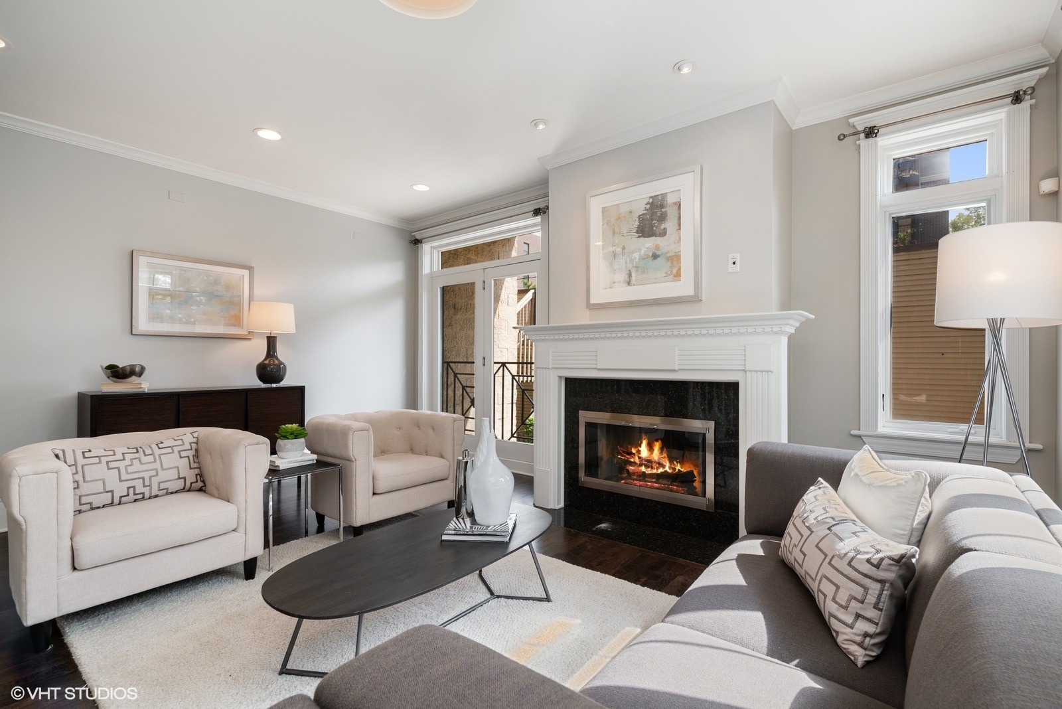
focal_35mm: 15
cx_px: 531
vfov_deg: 77.4
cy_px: 354
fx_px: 443
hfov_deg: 100.4
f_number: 8
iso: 200
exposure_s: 1/20
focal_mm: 15
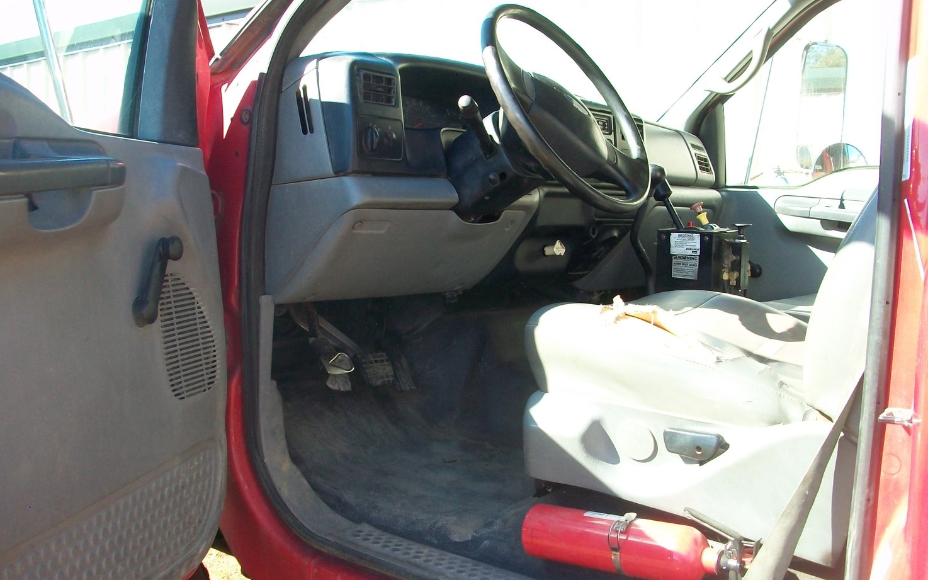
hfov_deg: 52.8
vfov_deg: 34.4
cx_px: 469
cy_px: 295
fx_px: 936
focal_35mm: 37
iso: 80
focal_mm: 5.7
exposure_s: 1/160
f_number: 2.8
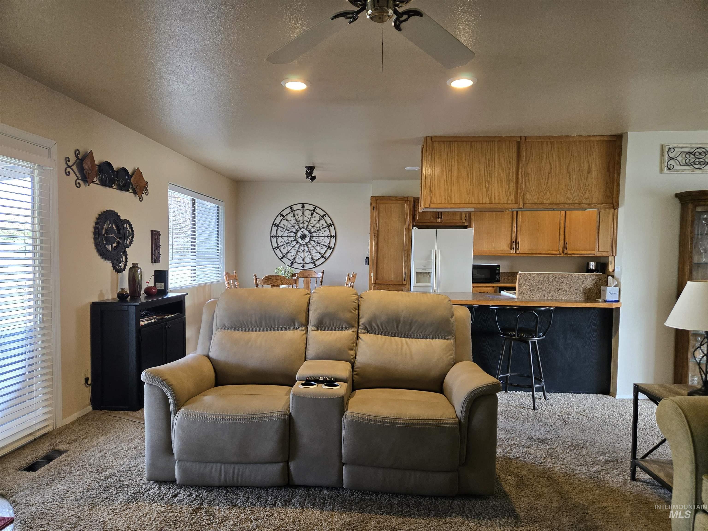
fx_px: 470
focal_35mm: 23
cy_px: 266
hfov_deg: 73.9
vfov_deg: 58.9
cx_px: 354
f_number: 1.8
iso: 400
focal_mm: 5.4
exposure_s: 1/120
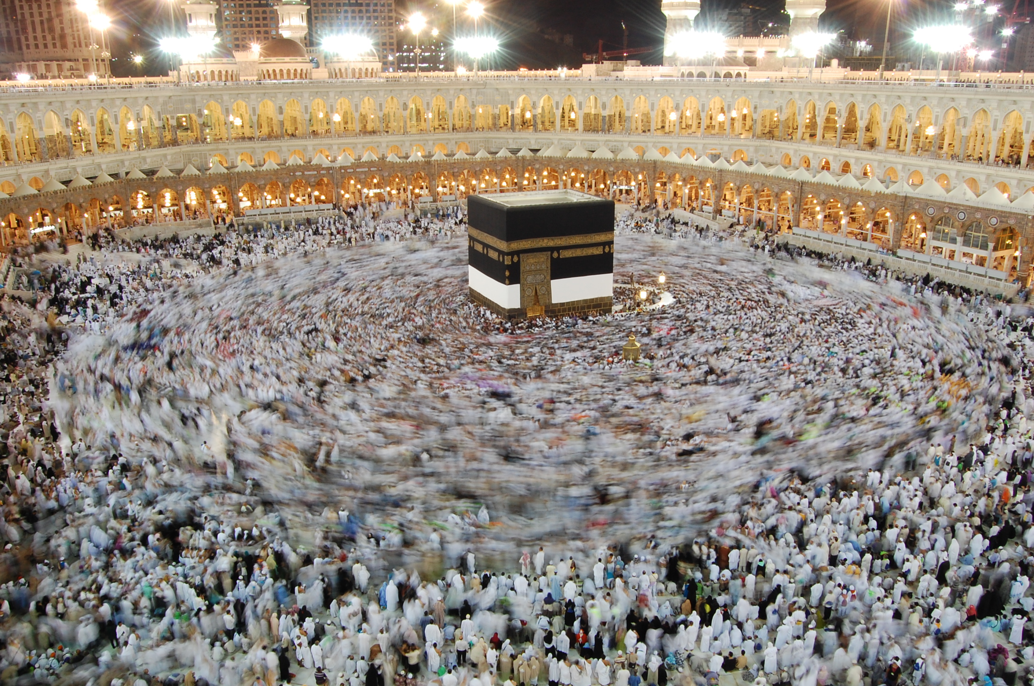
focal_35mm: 27
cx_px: 517
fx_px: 774
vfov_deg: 47.8
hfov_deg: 67.5
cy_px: 343
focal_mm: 18
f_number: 22
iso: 400
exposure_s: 2
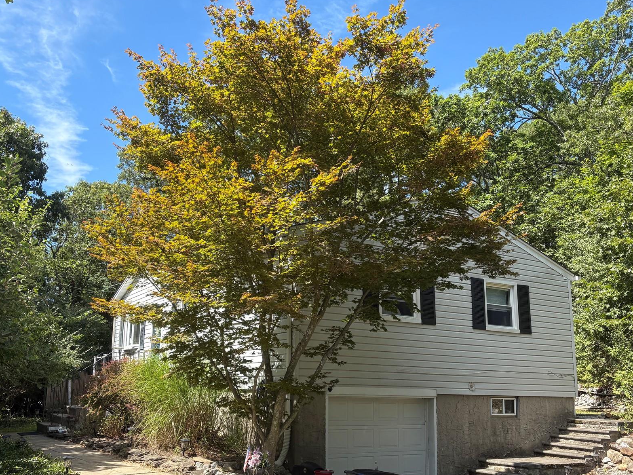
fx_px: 622
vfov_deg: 41.7
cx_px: 294
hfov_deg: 53.9
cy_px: 266
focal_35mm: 34
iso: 50
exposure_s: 1/1048
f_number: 1.6
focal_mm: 5.96
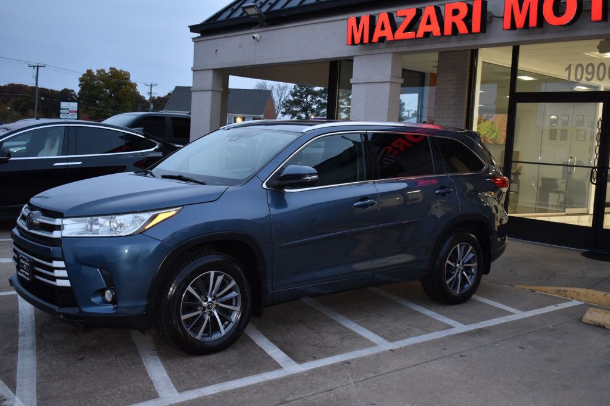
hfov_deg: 47.9
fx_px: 686
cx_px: 305
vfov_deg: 33.0
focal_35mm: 40
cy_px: 203
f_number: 4.5
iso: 800
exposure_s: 1/80
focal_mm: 27
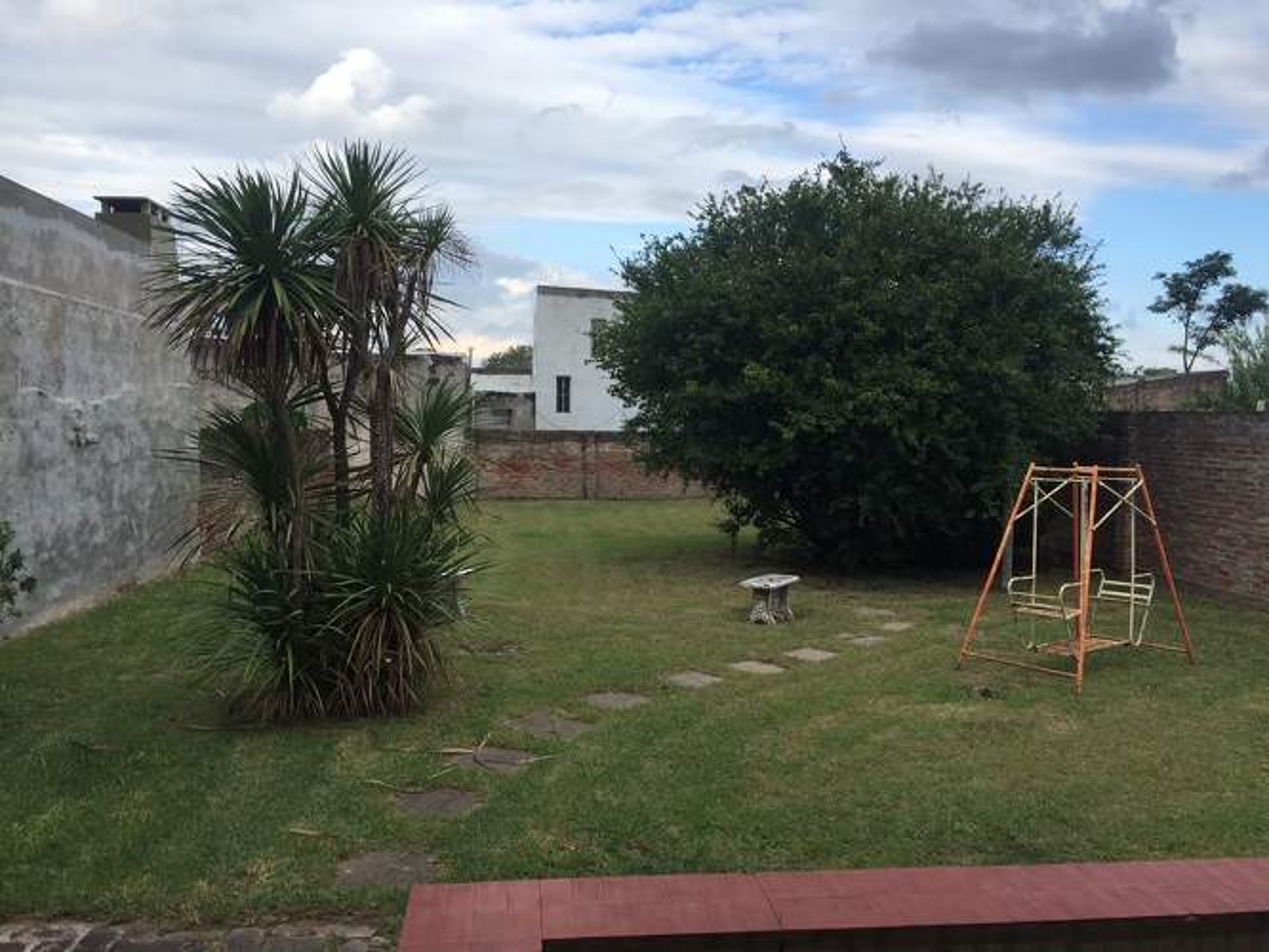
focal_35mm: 29
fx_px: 1064
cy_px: 476
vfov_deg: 48.3
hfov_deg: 61.6
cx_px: 634
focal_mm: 4.15
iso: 32
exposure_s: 1/1041
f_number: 2.2
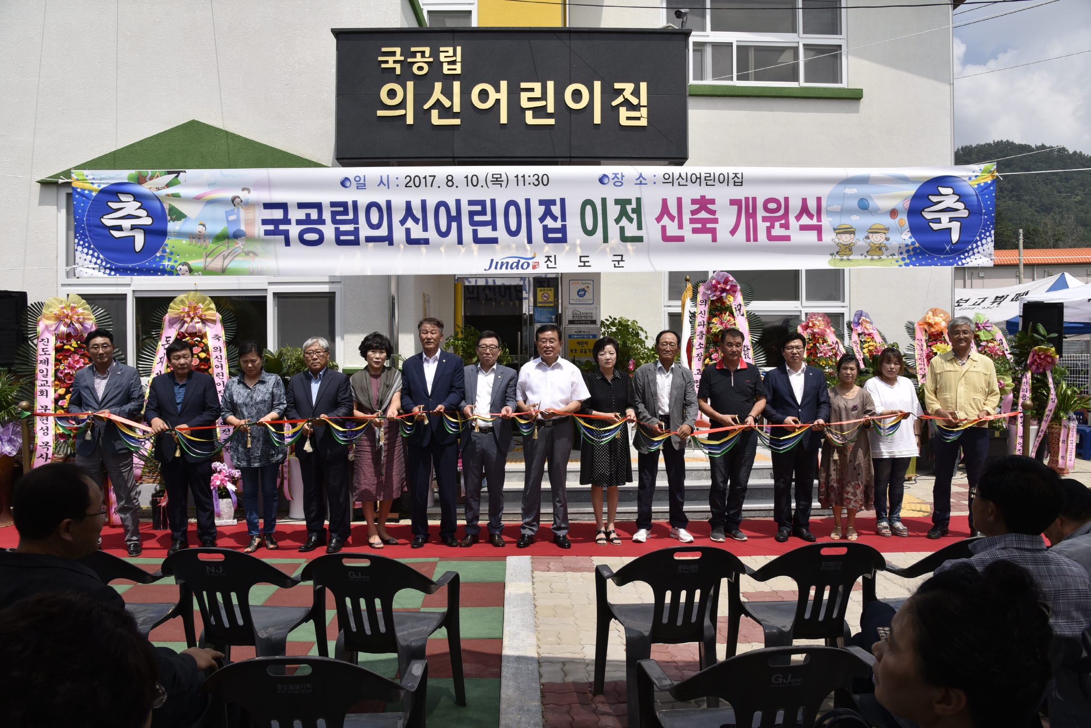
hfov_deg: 73.7
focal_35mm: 24
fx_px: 728
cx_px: 546
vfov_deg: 53.2
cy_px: 364
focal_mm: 24
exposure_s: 1/250
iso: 100
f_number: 10
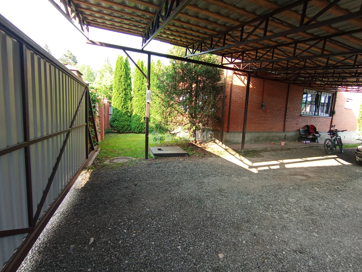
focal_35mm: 16
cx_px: 181
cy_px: 136
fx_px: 167
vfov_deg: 78.1
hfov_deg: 94.5
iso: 67
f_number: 2.2
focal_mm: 1.65
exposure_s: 1/100
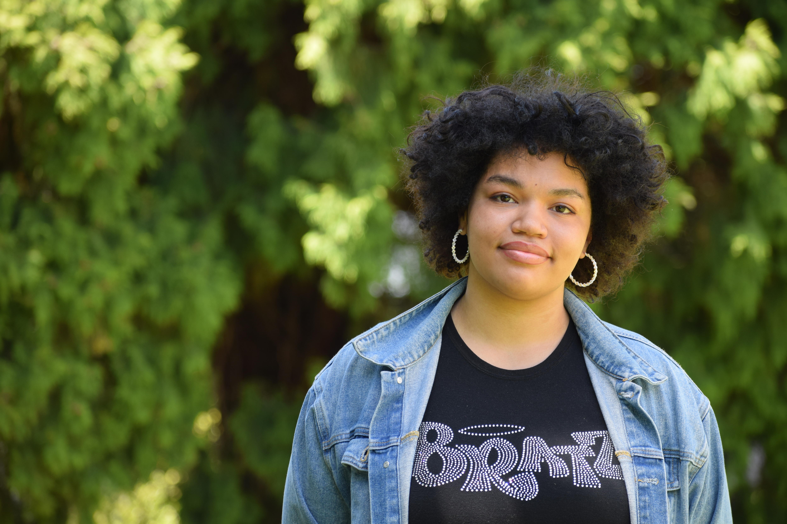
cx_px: 394
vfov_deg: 7.3
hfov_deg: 11.0
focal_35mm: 188
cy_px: 262
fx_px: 4099
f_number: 5.6
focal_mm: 125
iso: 160
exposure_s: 1/100
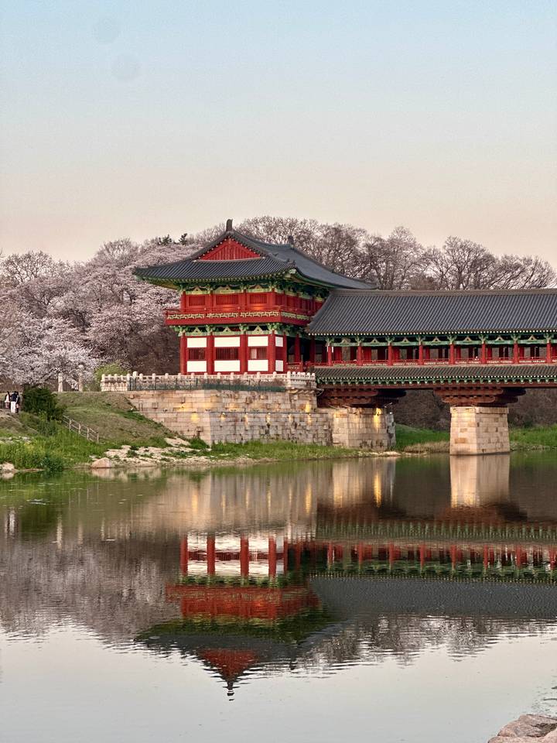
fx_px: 1652
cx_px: 278
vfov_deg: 25.3
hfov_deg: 19.1
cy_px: 372
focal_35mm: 77
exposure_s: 1/121
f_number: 2.8
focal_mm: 9
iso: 64
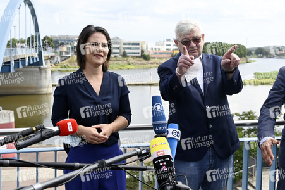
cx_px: 142
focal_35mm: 36
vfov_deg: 36.8
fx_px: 285
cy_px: 95
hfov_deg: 53.2
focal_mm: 36
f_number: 6.3
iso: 1250
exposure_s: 1/3200
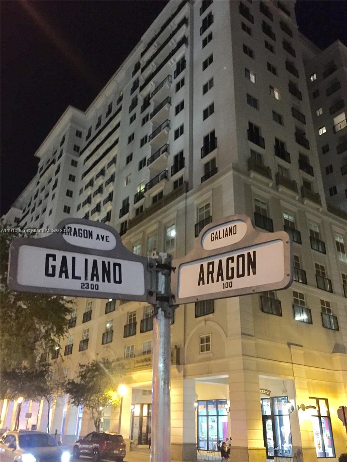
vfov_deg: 61.7
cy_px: 231
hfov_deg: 48.2
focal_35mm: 29
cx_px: 174
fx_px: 388
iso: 500
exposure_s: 1/15
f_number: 2.2
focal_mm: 4.15
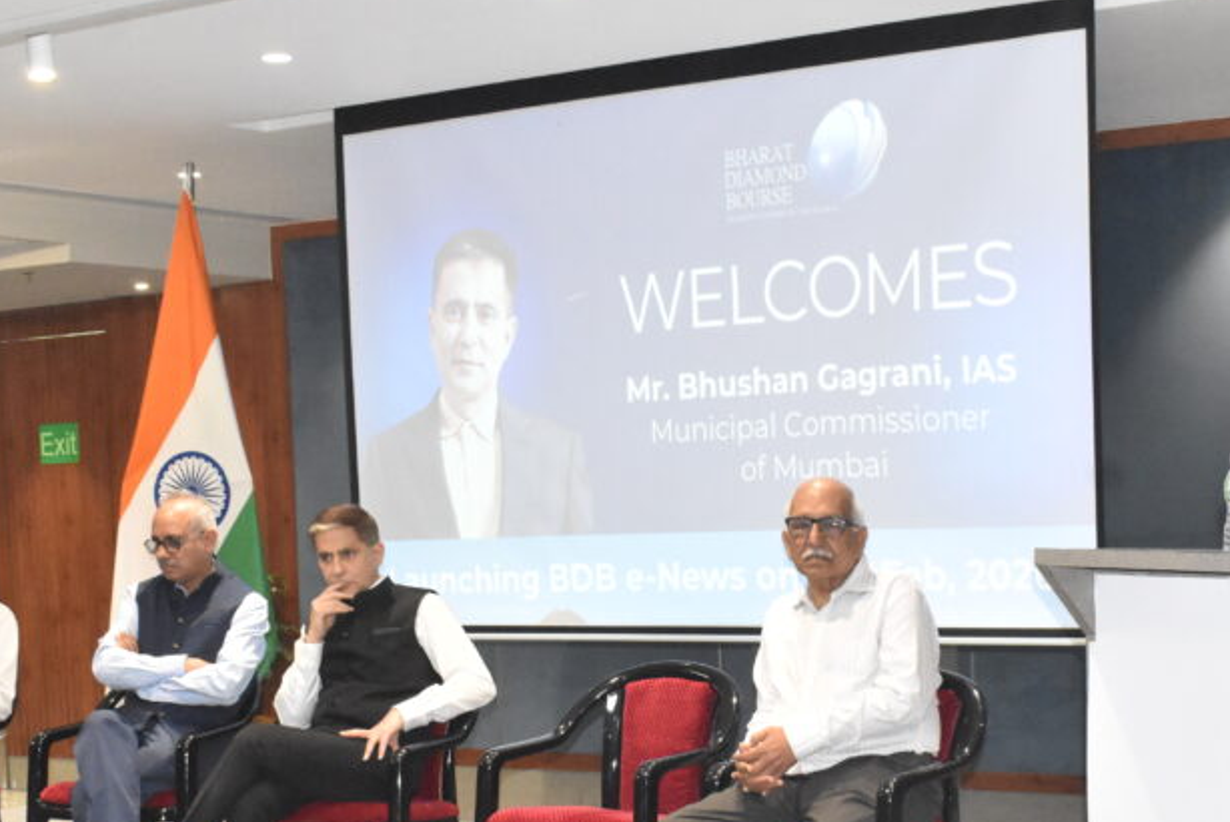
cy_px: 671
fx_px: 2051
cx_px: 717
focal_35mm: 60
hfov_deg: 33.3
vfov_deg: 22.3
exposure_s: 1/125
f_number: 9
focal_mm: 24
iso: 6400
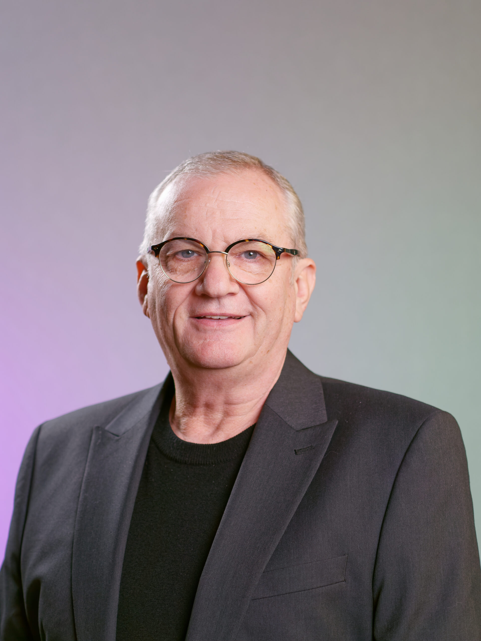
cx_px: 240
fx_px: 1667
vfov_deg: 21.8
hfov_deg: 16.4
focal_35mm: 90
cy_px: 320
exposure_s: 1/125
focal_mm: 45
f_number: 1.8
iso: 200
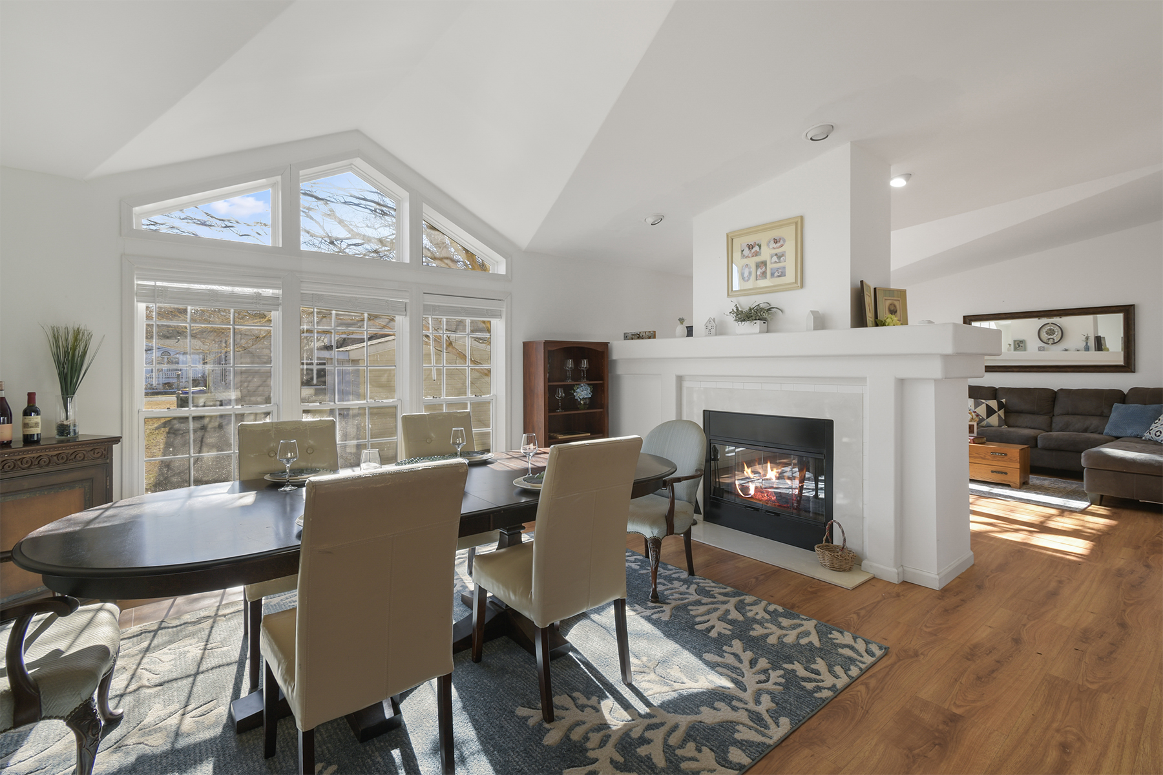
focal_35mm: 15
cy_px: 388
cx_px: 582
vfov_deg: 77.3
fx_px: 485
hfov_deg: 100.4
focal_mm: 10
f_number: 9
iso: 125
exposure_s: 1/10
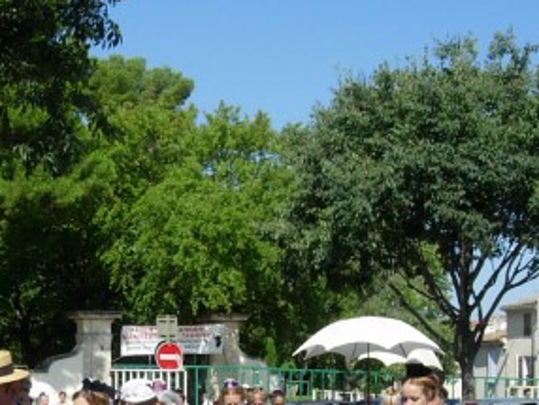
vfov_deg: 16.9
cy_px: 429
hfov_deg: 22.6
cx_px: 96
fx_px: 1325
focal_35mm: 85
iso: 64
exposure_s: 1/609
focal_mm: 7.8
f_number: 4.8
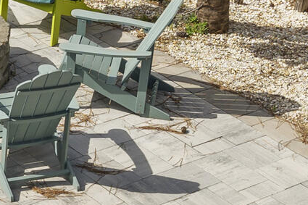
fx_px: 1274
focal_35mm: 149
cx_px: -40
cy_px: 167
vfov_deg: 9.2
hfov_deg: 13.5
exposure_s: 1/500
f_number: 4
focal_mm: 22
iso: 100
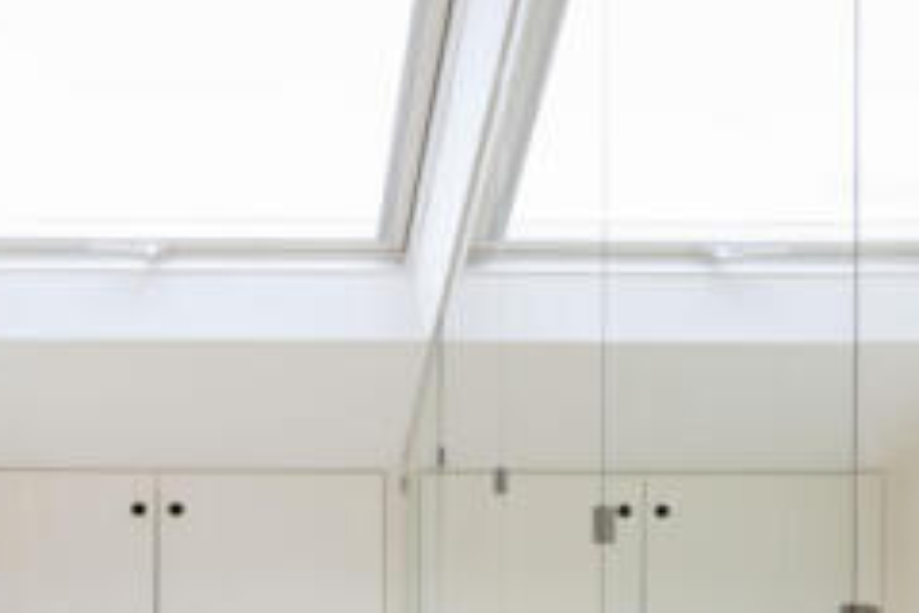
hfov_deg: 43.0
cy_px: 364
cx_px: 130
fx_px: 1081
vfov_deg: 31.6
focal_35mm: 42
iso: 250
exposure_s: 1/10
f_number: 16
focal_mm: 15.5
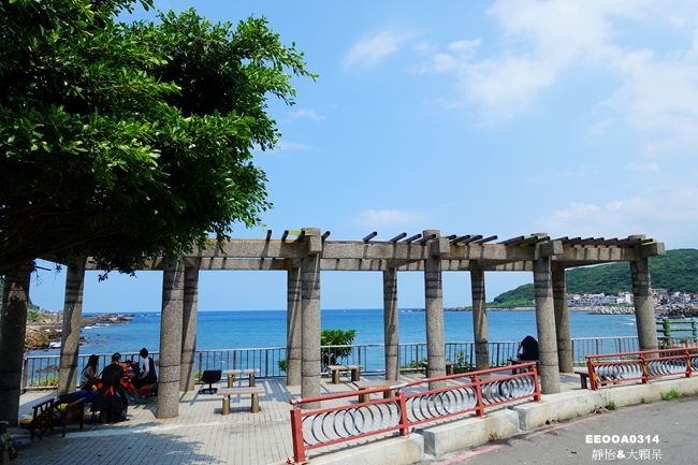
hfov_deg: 73.8
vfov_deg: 53.1
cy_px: 232
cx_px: 349
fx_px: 465
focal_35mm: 24
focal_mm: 8.8
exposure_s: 1/160
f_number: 4
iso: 125
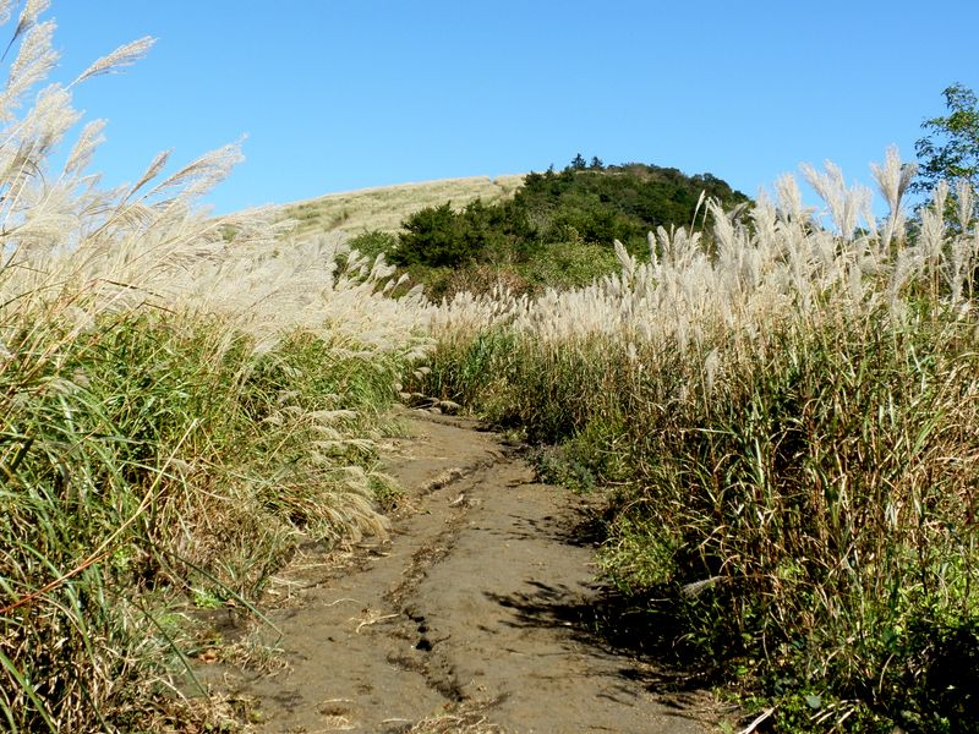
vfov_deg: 28.0
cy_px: 367
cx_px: 490
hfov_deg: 36.8
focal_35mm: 52
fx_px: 1471
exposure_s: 1/320
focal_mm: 9.1
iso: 64
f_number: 4.3
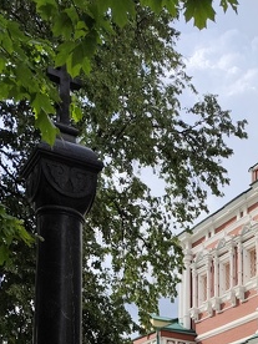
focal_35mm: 63
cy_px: 442
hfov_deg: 22.1
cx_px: 279
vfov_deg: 26.3
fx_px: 626
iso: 50
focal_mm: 6.19
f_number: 1.65
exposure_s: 1/1672
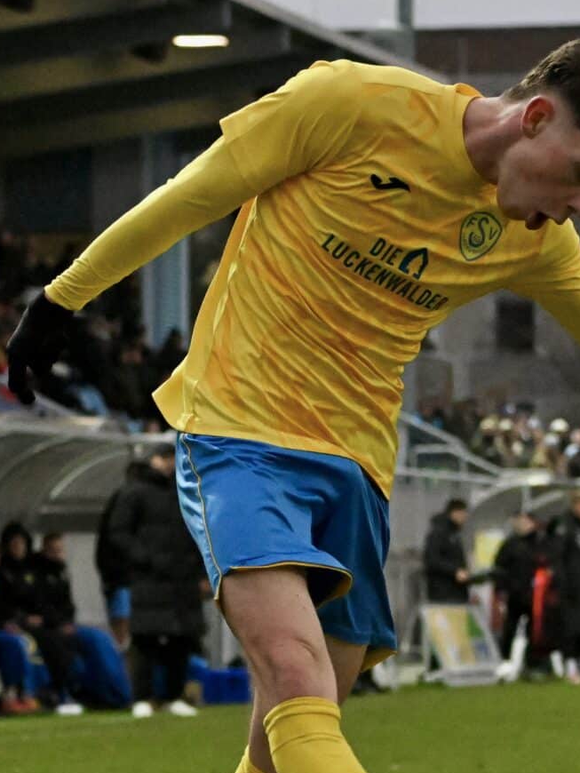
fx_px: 4042
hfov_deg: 8.2
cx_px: 518
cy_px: 547
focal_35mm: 181
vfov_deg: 10.9
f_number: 4.5
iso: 8000
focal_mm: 80
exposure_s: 1/1600
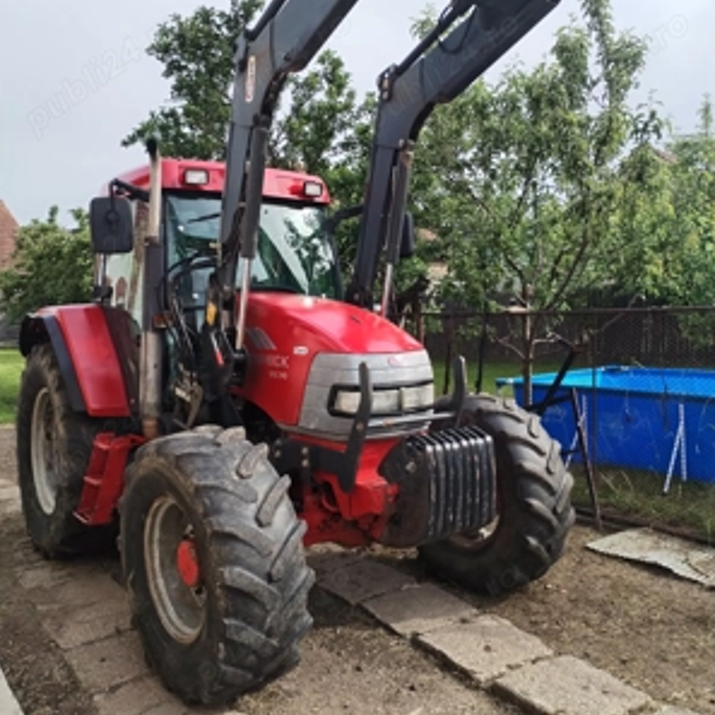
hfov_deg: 52.5
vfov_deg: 52.3
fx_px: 724
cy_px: 296
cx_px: 356
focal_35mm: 31
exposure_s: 1/810
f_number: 1.8
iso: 100
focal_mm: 4.75
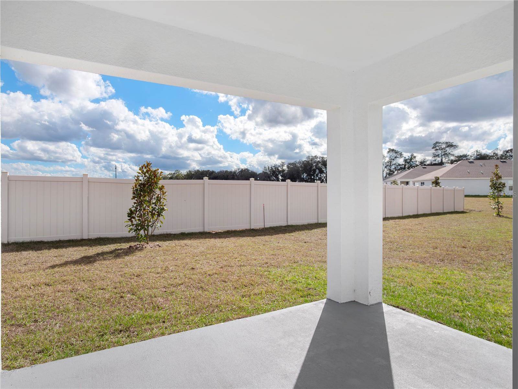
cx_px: 259
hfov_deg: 81.7
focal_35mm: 20
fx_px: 299
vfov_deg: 66.0
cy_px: 194
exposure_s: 1/800
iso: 200
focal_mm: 10
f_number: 6.3
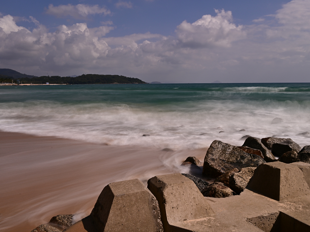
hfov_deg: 58.2
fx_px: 278
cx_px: 169
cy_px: 115
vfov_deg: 45.5
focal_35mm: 31
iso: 80
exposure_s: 3
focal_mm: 28
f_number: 16
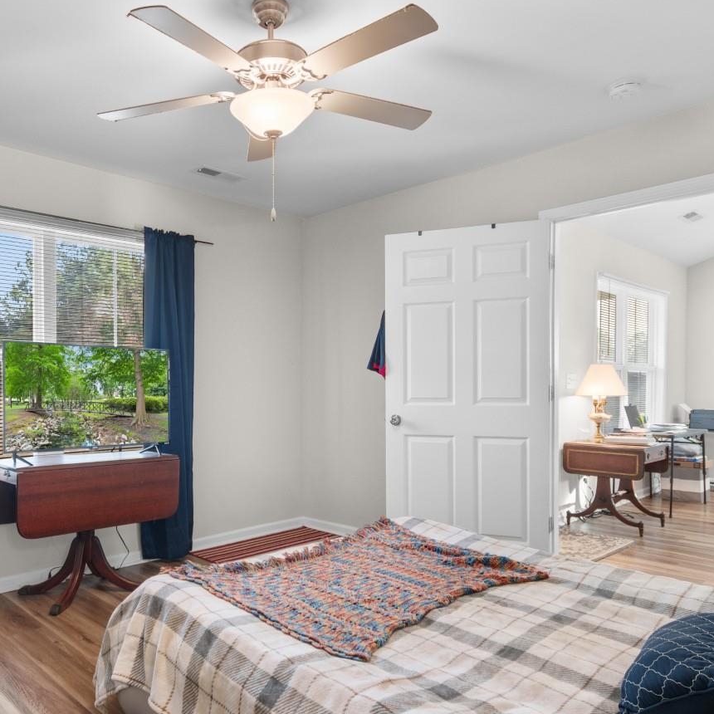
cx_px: 273
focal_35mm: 24
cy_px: 365
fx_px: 560
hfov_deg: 64.2
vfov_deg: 65.0
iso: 100
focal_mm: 10
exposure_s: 3
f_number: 4.5
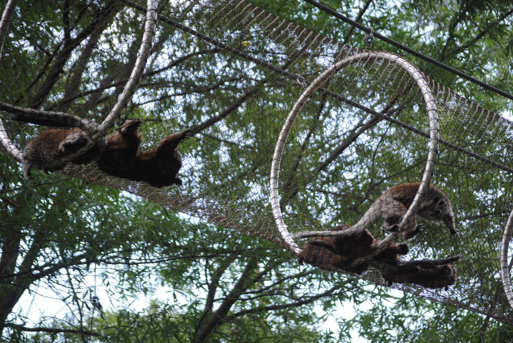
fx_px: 1755
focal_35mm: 123
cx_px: 256
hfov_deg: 16.6
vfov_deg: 11.2
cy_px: 172
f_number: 4.2
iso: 200
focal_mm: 82
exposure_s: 1/200
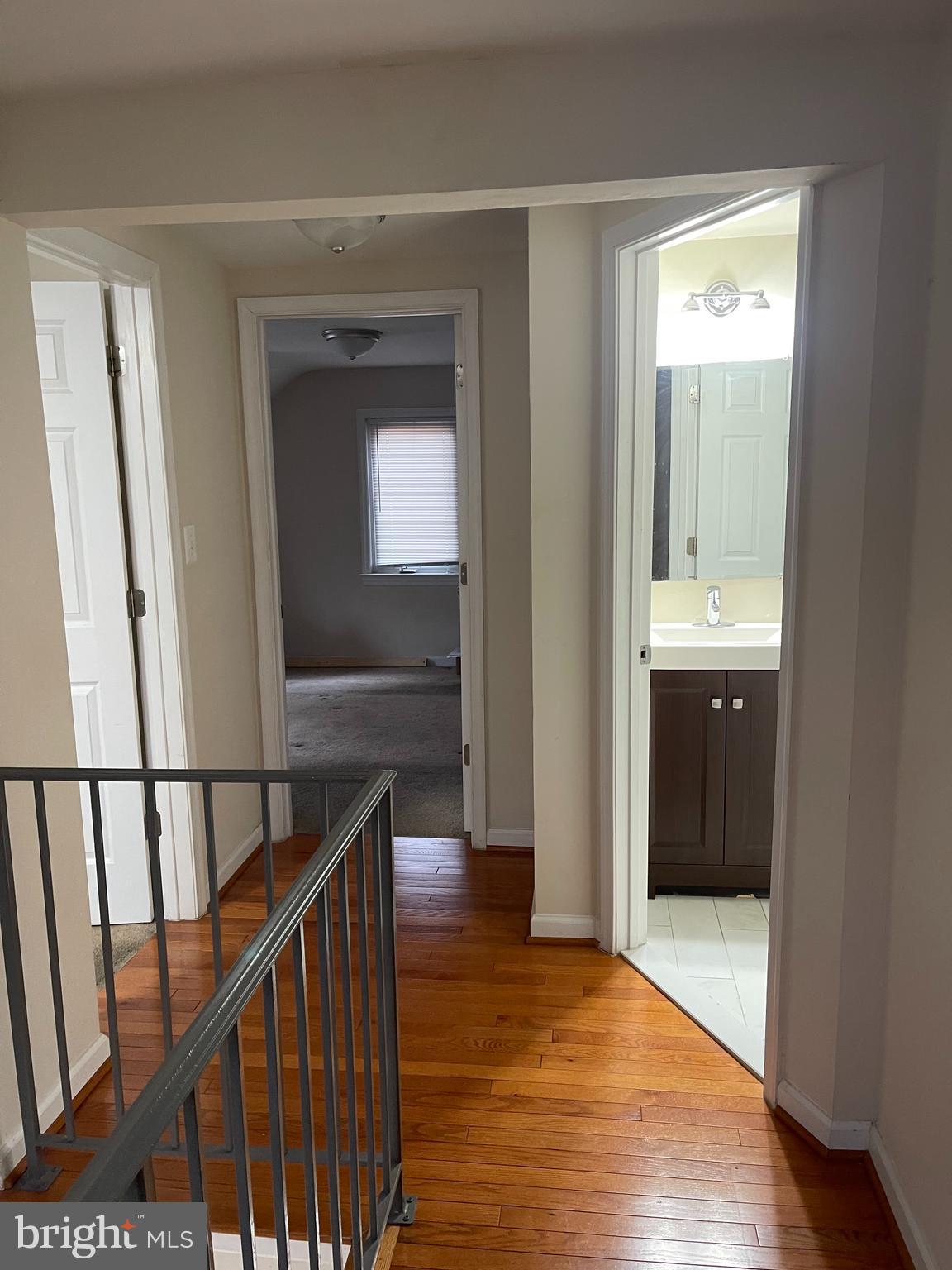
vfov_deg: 69.4
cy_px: 635
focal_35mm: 25
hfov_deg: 54.9
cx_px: 476
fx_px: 917
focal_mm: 5.1
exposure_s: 1/60
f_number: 1.6
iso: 320
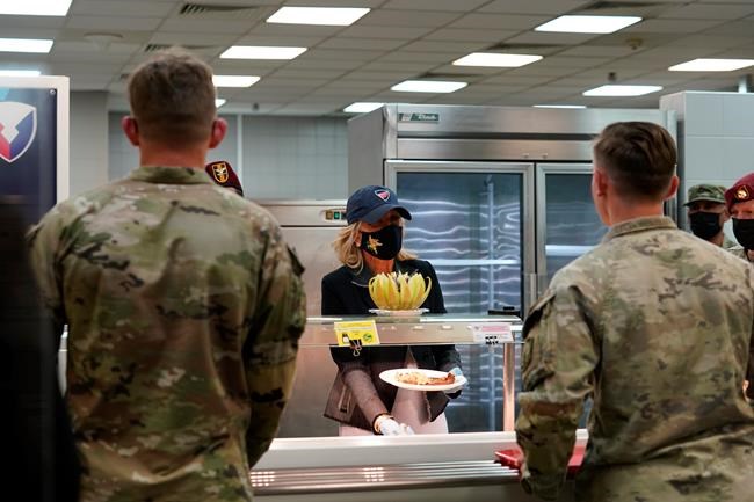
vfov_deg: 18.9
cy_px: 251
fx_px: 1508
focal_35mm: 72
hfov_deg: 28.1
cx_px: 377
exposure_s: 1/320
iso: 2500
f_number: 4
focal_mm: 72
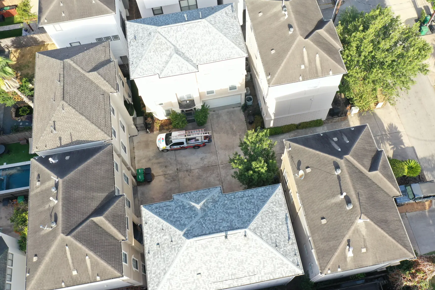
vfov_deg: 42.3
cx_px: 222
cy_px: 152
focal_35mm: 31
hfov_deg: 60.3
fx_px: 375
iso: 100
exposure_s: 1/200
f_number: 4.5
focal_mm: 10.26
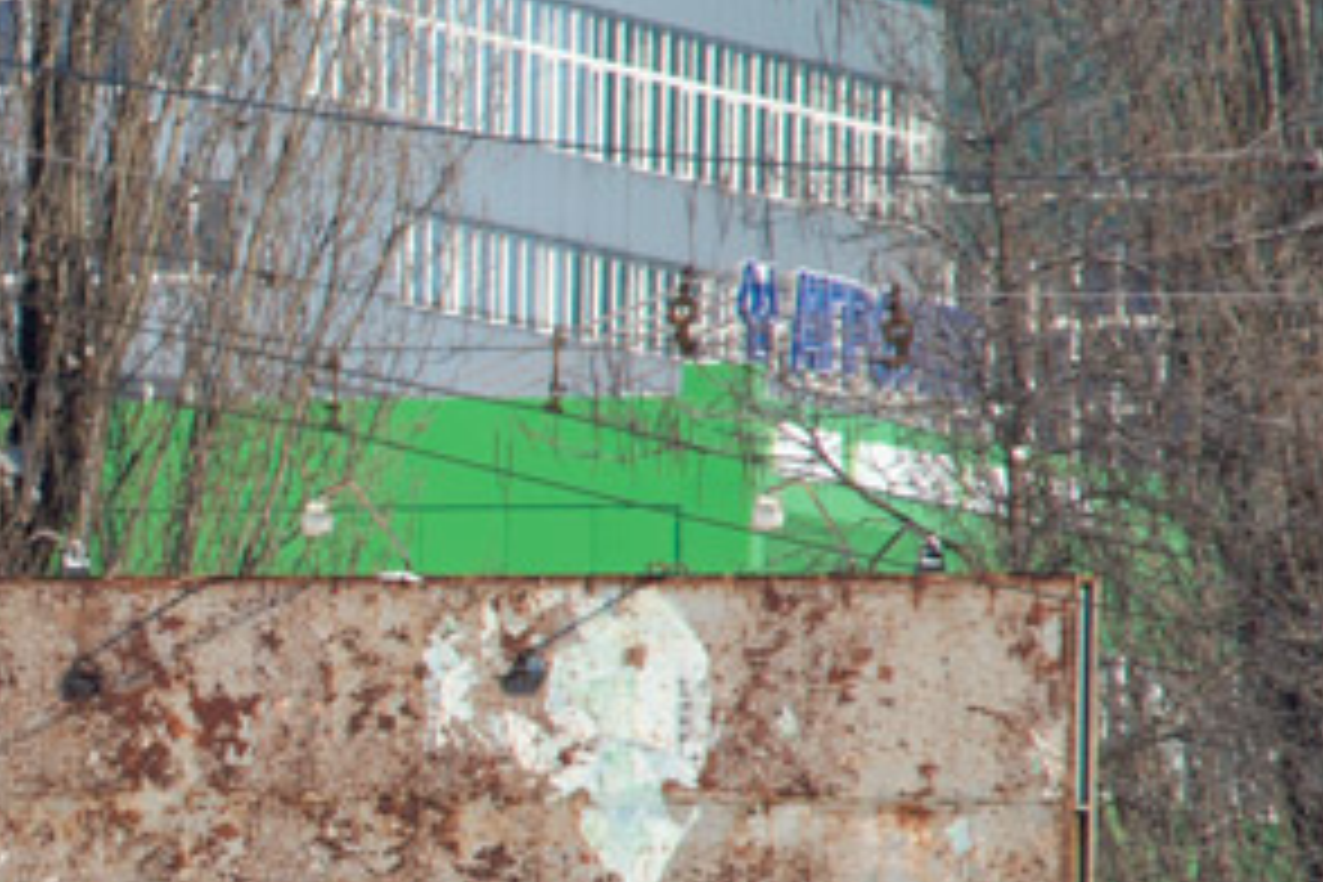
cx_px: -1282
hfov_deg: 3.2
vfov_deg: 2.1
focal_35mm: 642
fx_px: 23593
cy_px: 878
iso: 100
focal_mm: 105
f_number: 10
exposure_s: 1/800
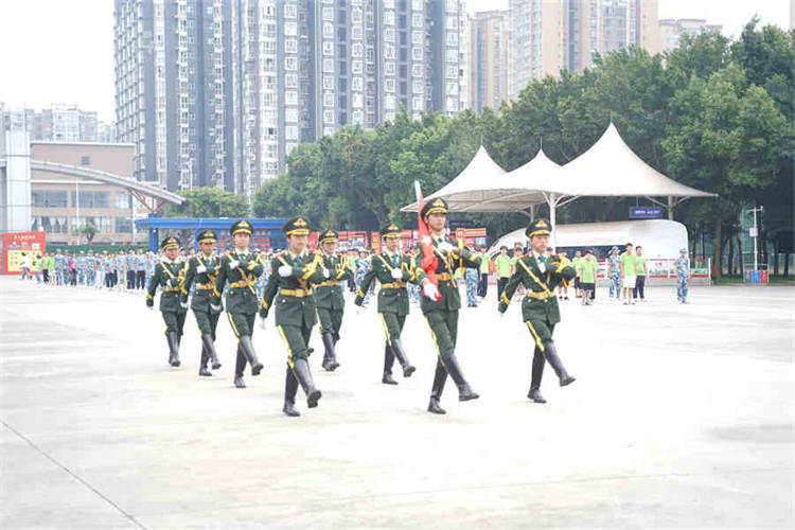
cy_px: 265
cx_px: 398
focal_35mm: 63
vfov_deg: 21.6
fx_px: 1391
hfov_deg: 31.9
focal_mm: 63
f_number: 2.8
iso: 50
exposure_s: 1/125
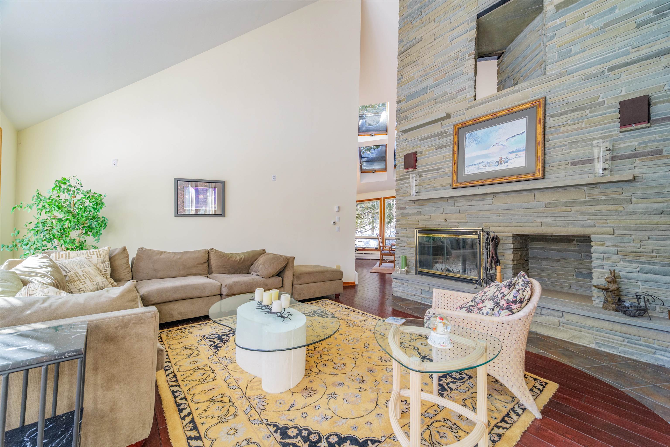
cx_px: 335
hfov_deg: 104.3
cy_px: 224
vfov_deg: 81.2
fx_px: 261
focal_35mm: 14
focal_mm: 14
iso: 1600
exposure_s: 1/60
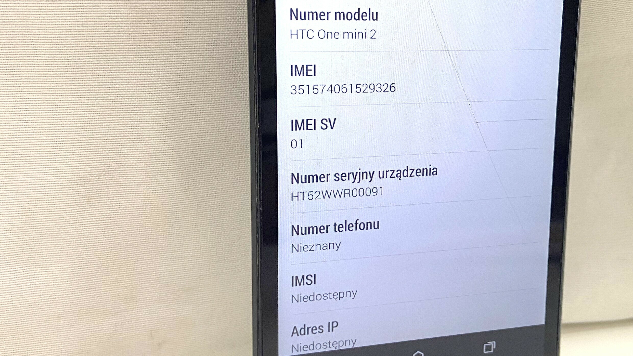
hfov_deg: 43.6
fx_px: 772
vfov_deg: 25.9
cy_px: 123
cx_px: 445
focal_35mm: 46
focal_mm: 4.25
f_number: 1.8
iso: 100
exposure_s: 1/50
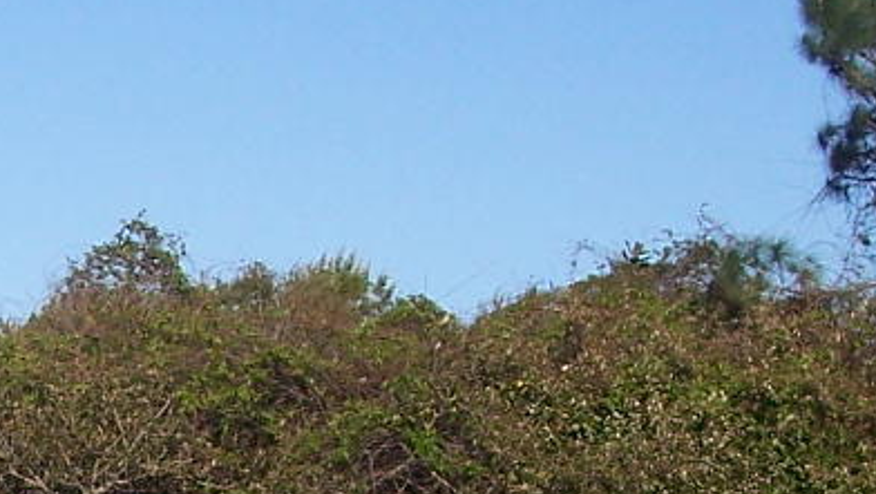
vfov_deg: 7.4
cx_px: -378
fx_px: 3765
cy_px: 653
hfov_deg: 12.7
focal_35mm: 162
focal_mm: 8
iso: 100
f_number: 4
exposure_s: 1/750
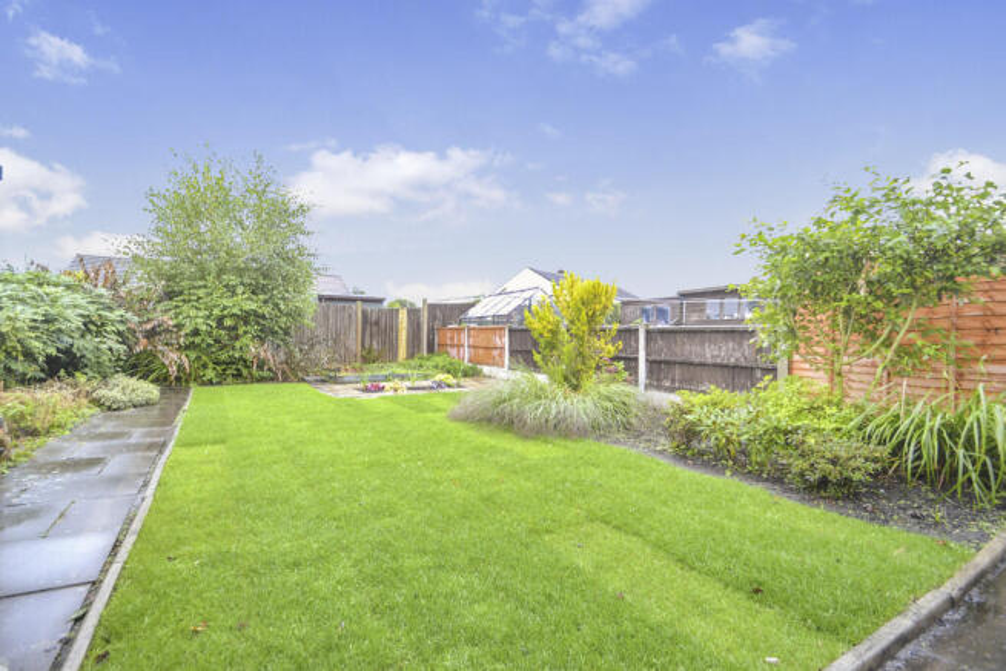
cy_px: 336
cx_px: 503
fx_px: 419
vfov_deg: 77.4
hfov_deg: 100.4
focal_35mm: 15
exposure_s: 1/125
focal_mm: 10
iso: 400
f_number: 5.6
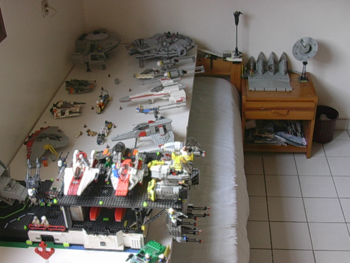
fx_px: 455
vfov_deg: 32.2
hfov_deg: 42.1
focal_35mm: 45
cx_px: 175
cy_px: 132
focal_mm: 6.7
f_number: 2.9
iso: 70
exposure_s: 1/26.9
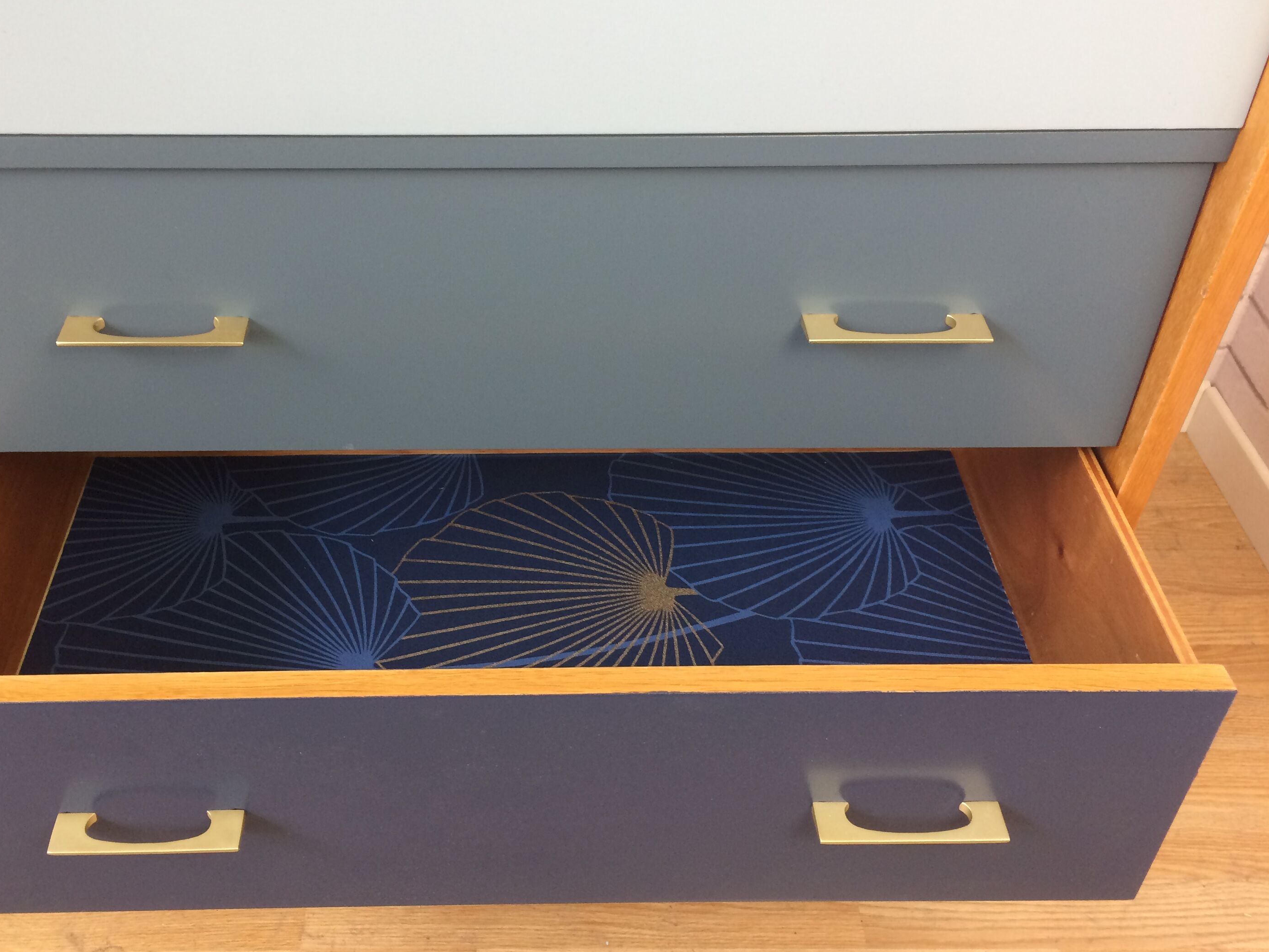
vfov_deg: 41.8
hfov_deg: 53.7
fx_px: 1246
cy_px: 485
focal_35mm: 34
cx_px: 530
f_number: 2.2
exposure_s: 1/33
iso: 100
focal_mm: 4.15
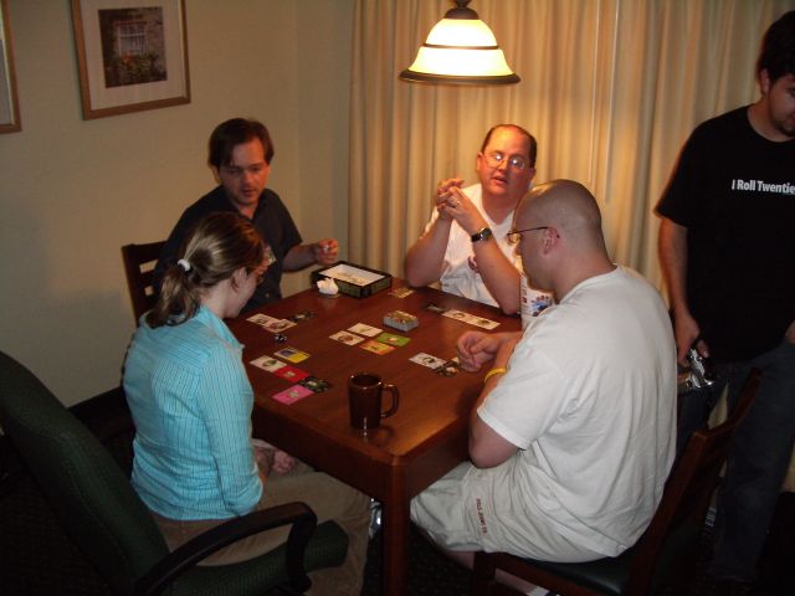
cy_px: 298
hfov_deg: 52.6
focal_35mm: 35
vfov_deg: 40.7
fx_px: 804
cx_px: 398
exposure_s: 1/60
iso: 200
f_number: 2.6
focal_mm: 5.8
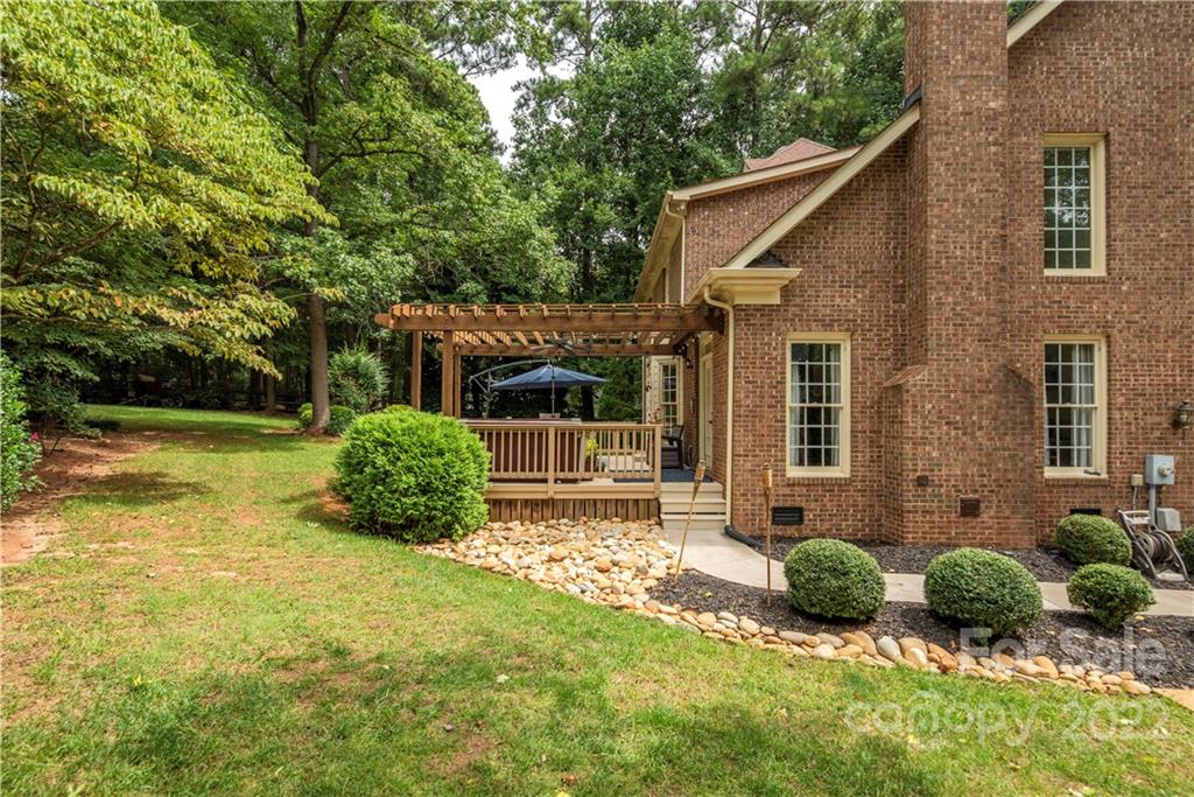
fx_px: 597
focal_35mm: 18
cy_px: 398
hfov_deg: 90.0
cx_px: 597
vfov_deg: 67.4
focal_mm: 18
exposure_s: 1/4000
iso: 320
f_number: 6.3
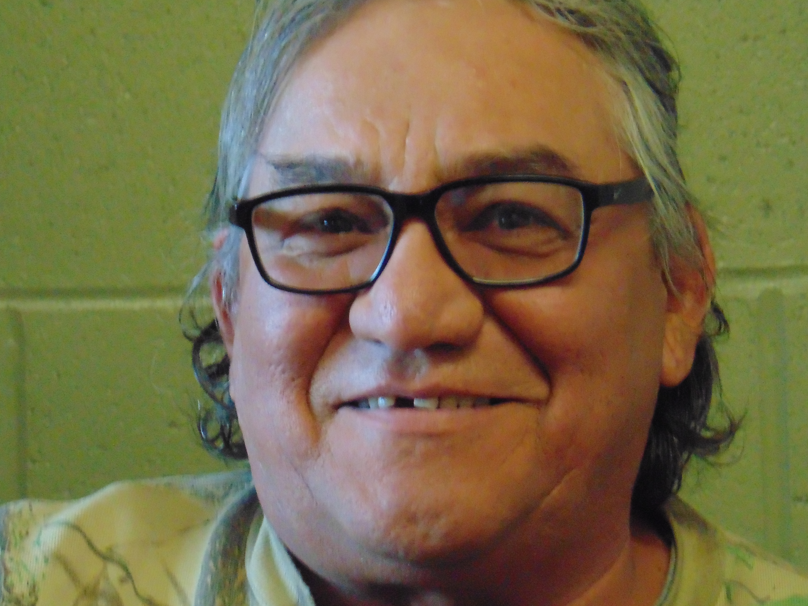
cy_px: 298
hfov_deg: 12.5
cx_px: 360
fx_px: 3688
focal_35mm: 158
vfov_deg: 9.4
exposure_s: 1/30
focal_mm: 23.9
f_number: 4
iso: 800
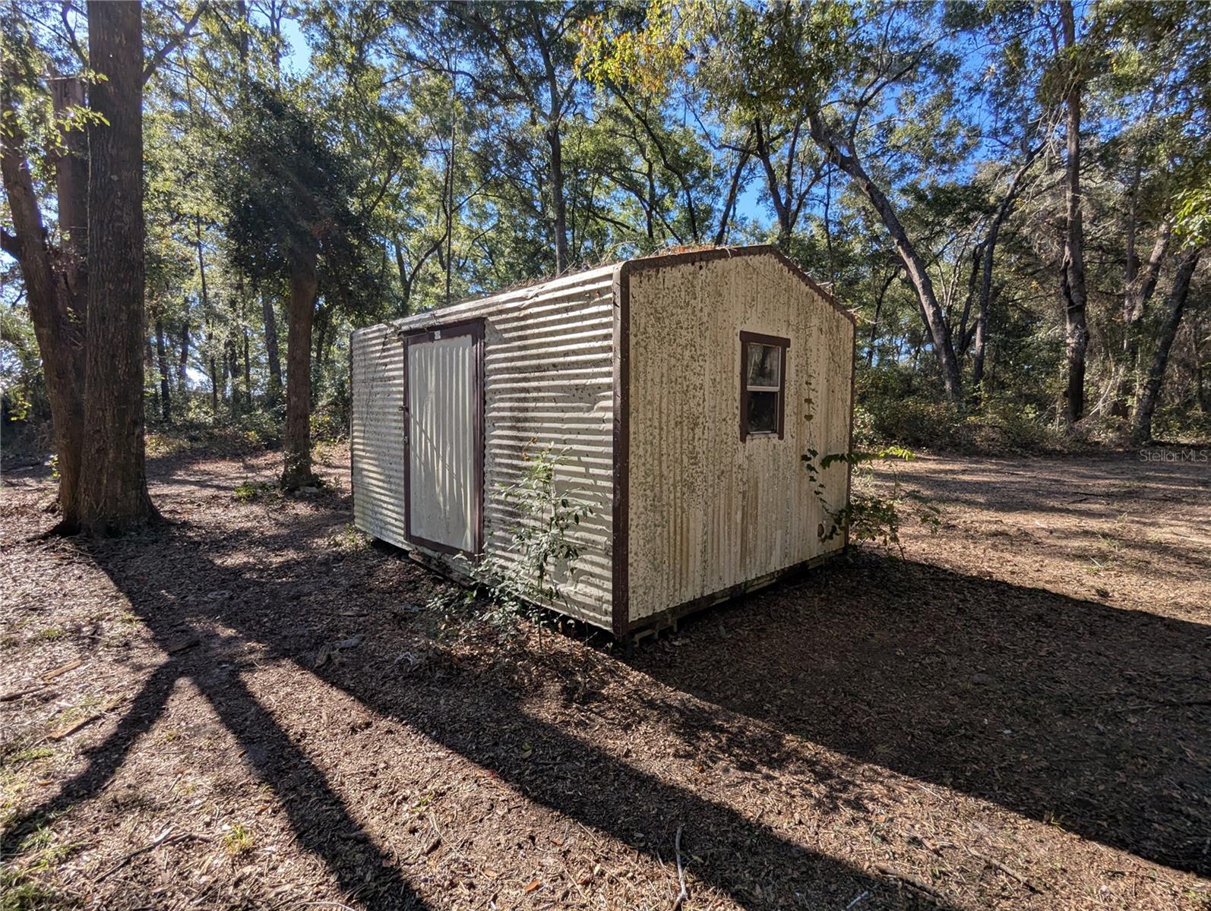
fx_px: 561
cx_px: 606
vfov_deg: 78.2
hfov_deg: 94.4
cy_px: 456
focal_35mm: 16
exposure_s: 1/577
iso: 44
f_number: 2.2
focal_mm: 2.35
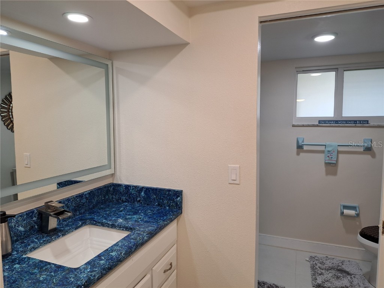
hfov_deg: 71.6
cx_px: 192
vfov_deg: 56.8
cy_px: 144
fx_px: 266
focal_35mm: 24
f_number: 1.8
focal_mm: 5.23
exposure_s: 1/60
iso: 50
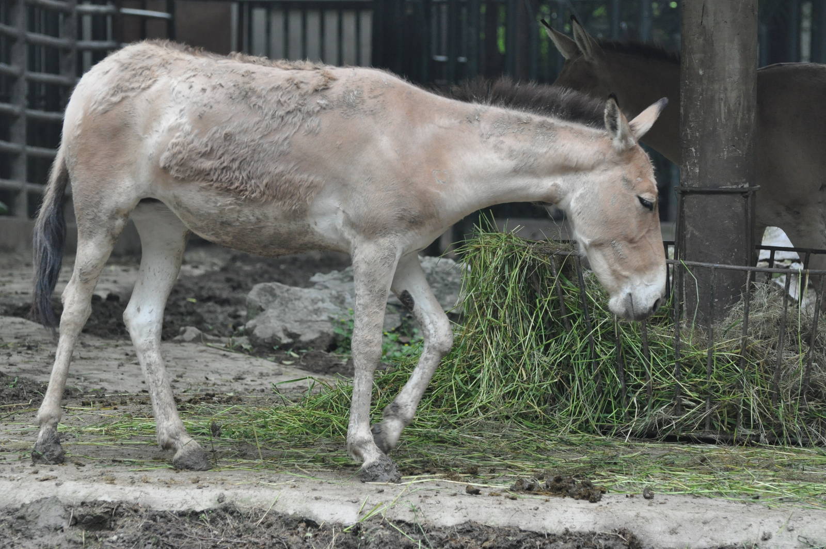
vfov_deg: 6.5
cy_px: 274
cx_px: 413
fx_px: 4813
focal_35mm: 210
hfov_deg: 9.8
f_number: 4.8
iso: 1250
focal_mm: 140
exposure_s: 1/500
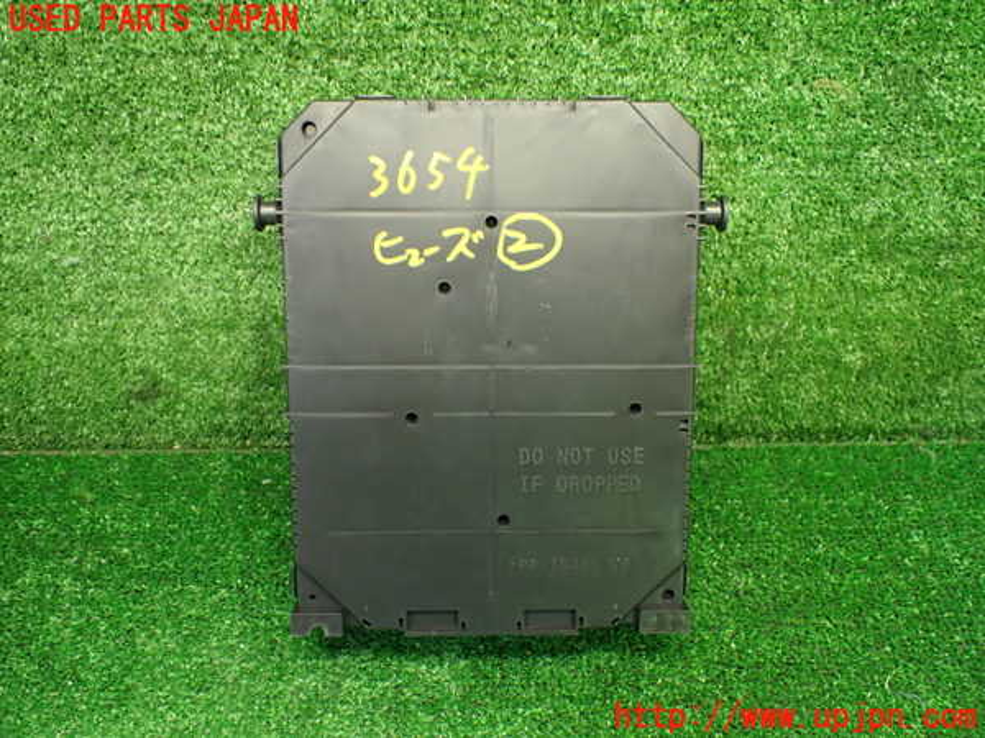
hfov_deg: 60.0
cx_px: 492
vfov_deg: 46.8
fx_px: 854
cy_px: 369
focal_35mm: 30
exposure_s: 1/100
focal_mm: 5.4
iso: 800
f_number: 2.3
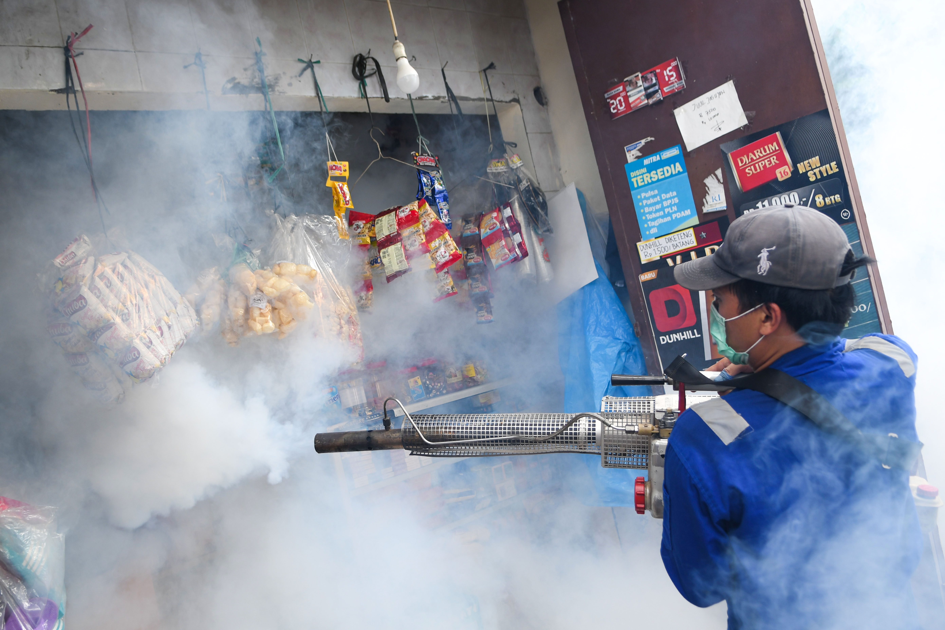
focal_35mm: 26
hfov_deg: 70.4
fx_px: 669
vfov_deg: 50.4
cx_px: 472
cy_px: 315
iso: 200
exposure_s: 1/320
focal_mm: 17
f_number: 2.8
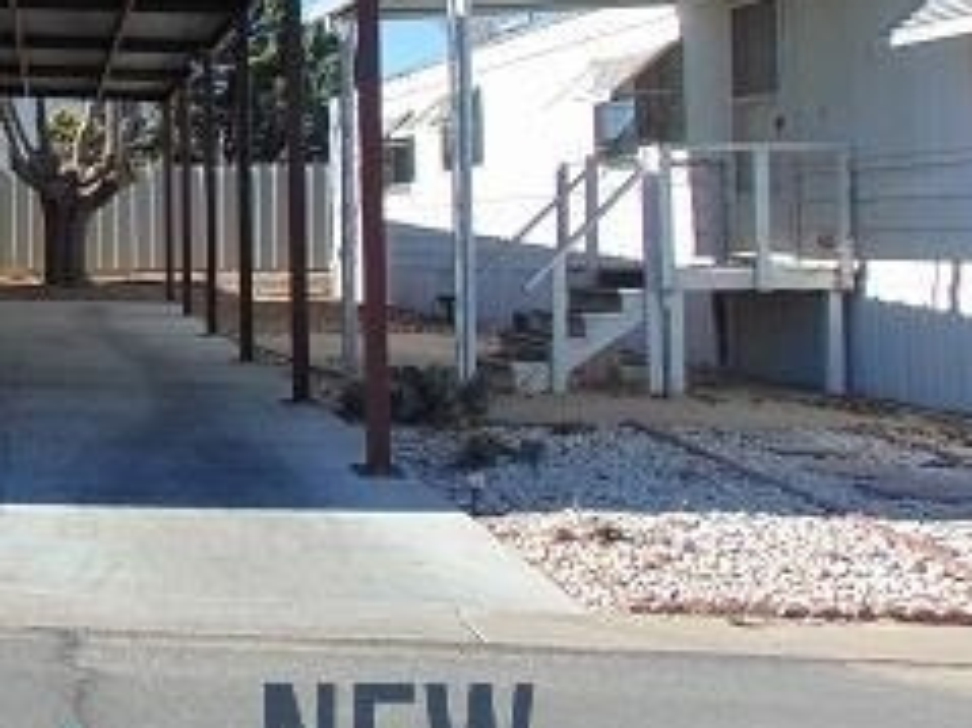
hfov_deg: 25.1
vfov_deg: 21.5
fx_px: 1880
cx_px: -293
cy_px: 106
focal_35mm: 67
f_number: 7.7
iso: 80
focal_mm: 4.5
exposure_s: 1/200
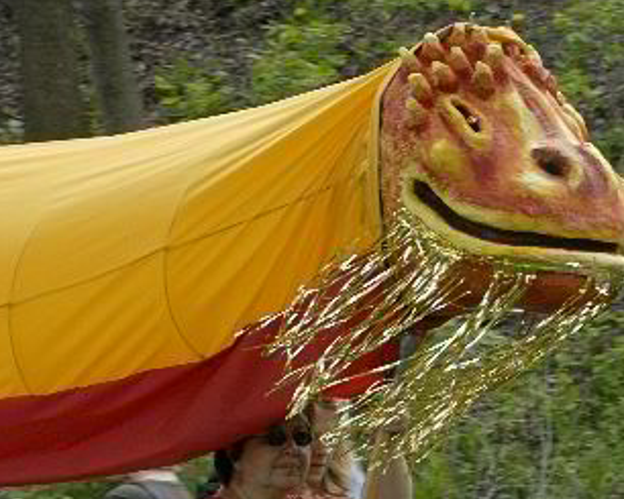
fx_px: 6558
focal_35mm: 355
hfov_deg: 5.4
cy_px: 260
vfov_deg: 4.4
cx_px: 477
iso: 400
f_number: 5
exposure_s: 1/160
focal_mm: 110
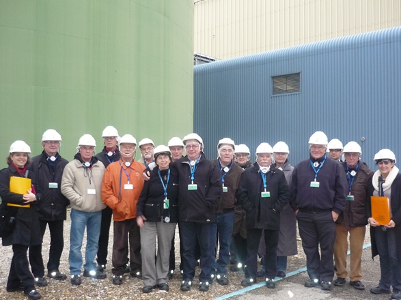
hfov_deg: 51.4
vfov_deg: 39.6
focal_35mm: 36
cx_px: 202
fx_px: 417
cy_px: 163
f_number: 2.8
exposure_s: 1/30
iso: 400
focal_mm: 5.5
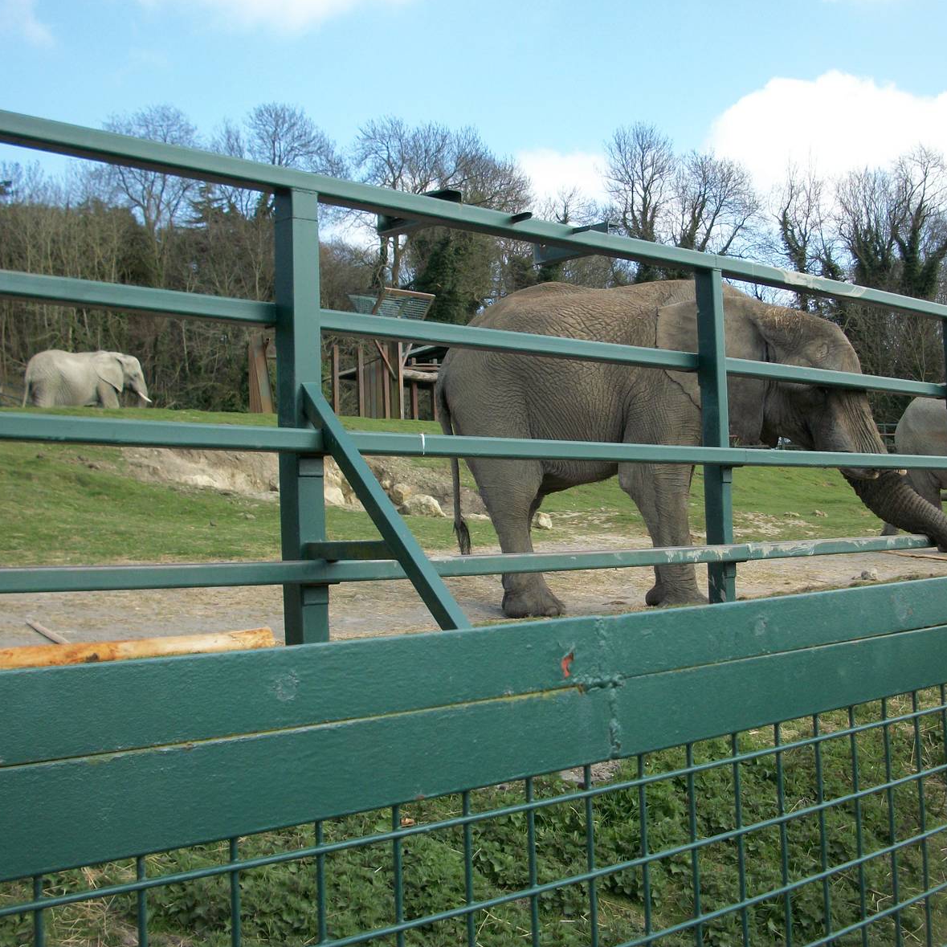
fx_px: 1300
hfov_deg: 39.8
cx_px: 578
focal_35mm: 42
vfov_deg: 40.0
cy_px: 467
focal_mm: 6.3
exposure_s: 1/500
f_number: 3.1
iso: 80
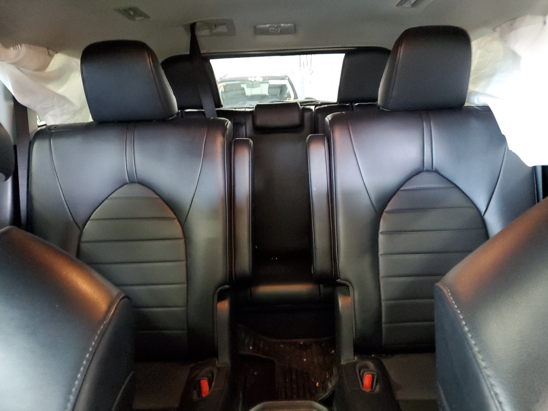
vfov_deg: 51.4
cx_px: 273
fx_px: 427
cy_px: 212
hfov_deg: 65.3
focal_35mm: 27
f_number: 1.5
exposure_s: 1/15
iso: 487
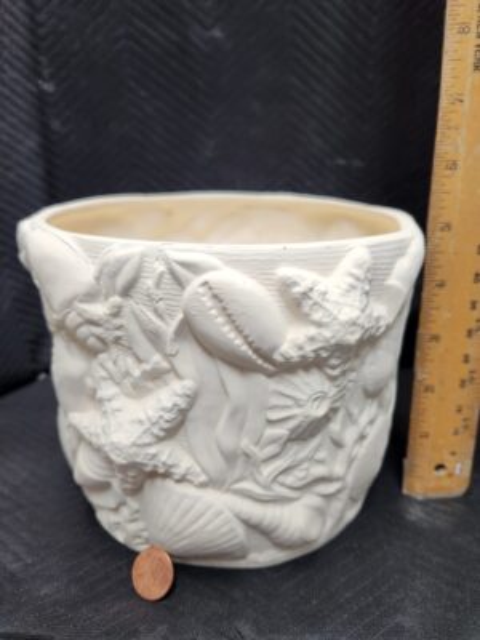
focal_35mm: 23
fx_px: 425
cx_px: 240
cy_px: 320
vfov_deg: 73.9
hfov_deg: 58.9
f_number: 1.8
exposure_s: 1/120
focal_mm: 5.4
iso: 250
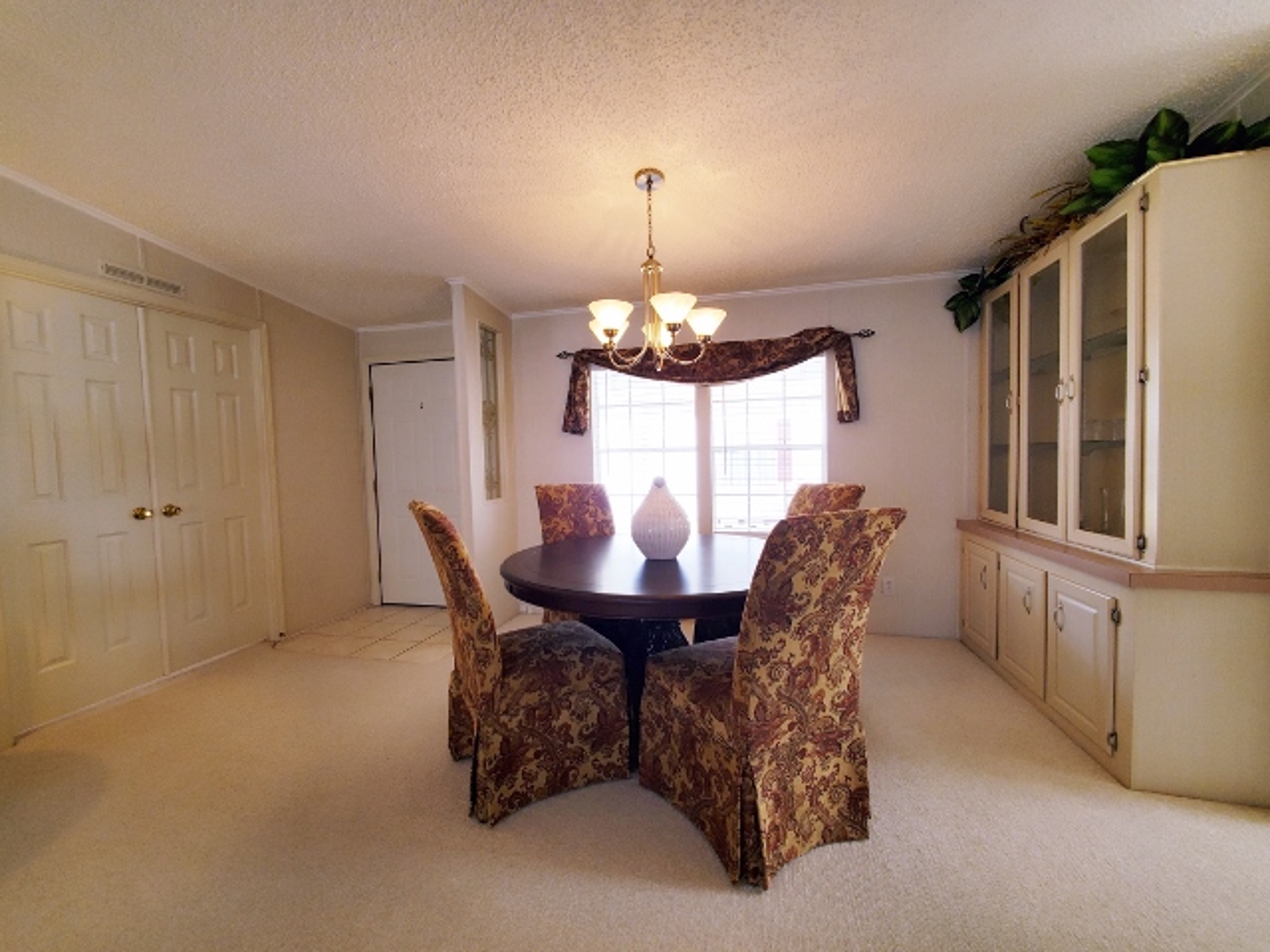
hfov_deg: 106.2
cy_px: 476
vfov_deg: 89.9
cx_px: 635
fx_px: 477
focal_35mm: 13
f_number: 2.2
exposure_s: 1/60
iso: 80
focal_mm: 1.8
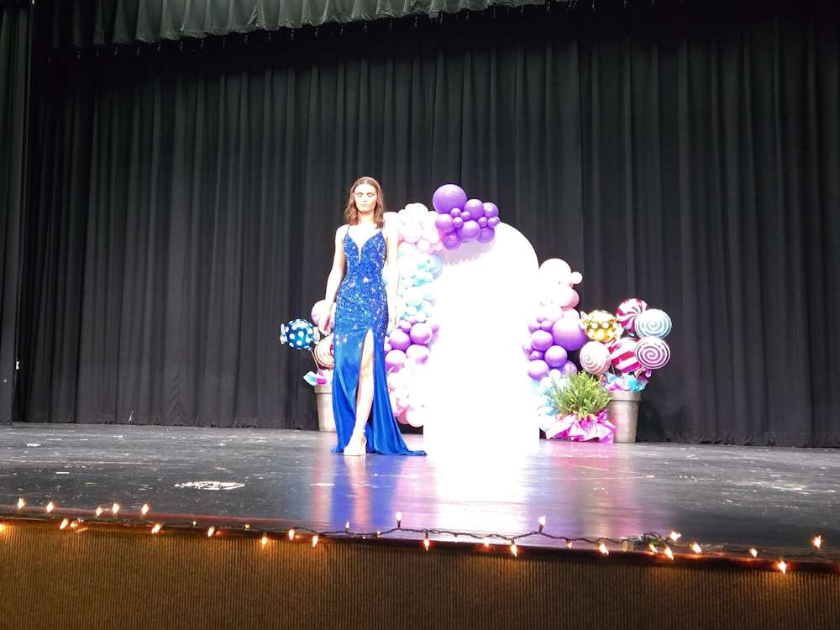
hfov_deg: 73.9
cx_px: 420
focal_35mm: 23
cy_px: 315
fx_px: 558
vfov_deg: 58.9
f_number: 1.8
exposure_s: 1/120
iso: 1000
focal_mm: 5.4
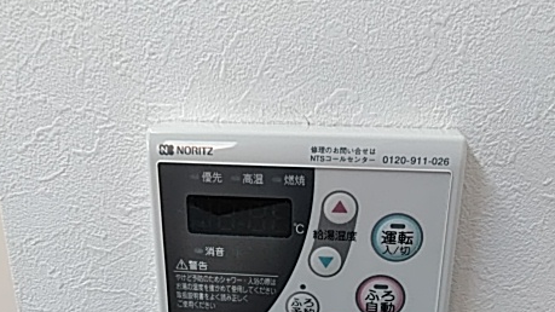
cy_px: 267
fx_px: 603
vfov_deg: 28.1
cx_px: 293
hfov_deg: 49.4
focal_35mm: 41
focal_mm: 3.46
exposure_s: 1/33.3
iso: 230
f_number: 2.2
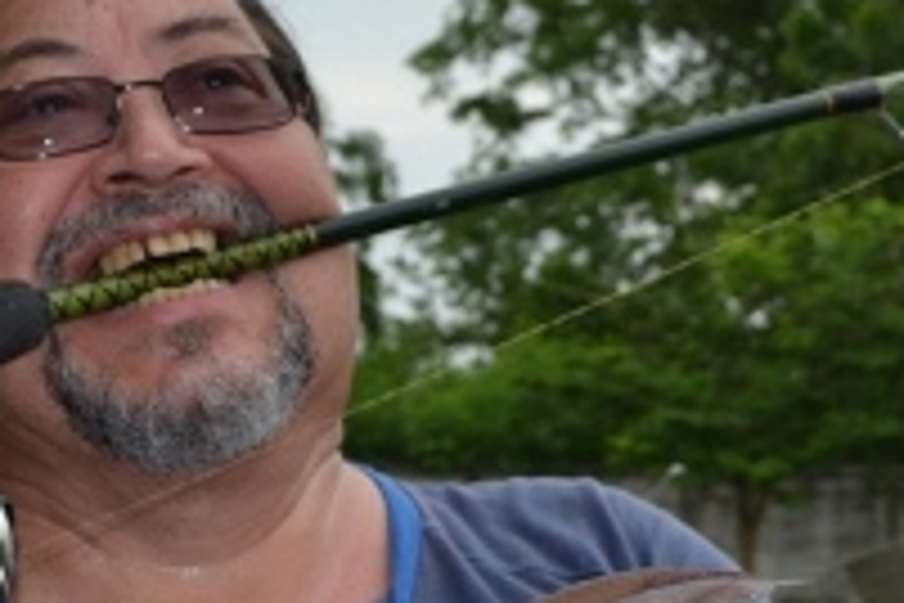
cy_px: 844
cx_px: 540
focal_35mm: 105
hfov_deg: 19.4
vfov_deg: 12.5
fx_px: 2636
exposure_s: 1/200
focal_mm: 22
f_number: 8
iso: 100
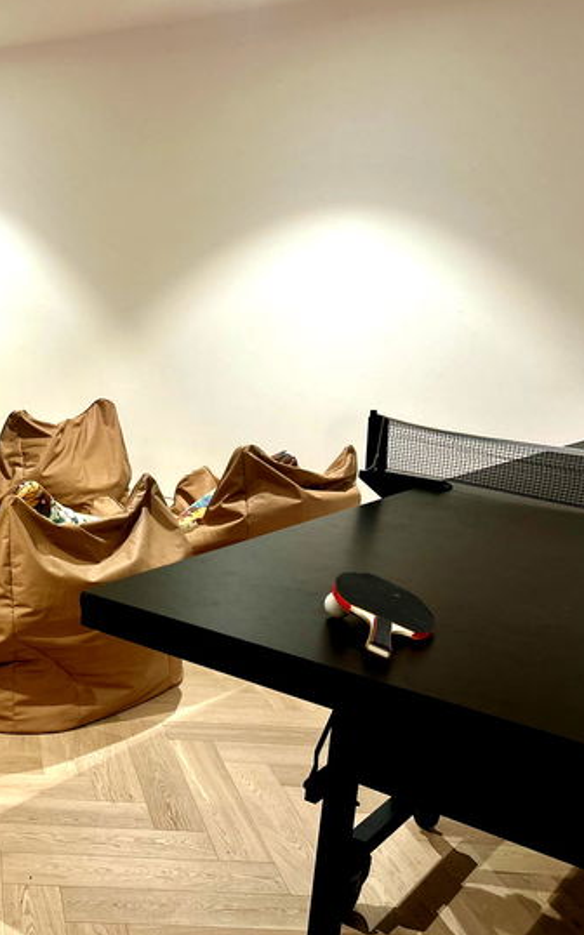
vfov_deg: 48.2
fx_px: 1045
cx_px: -33
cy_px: 501
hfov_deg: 28.8
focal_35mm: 41
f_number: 1.5
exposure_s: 1/50
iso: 160
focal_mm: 5.7
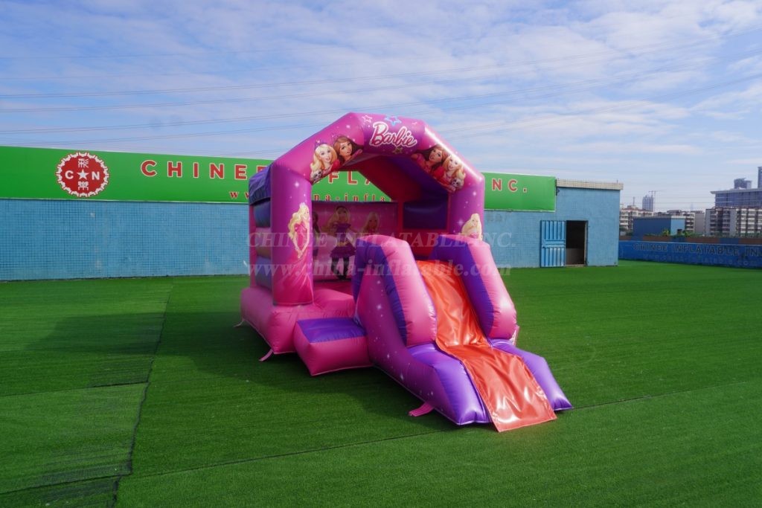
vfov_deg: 53.1
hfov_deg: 73.7
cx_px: 381
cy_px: 254
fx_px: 508
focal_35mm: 24
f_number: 10
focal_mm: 16
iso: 100
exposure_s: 1/160
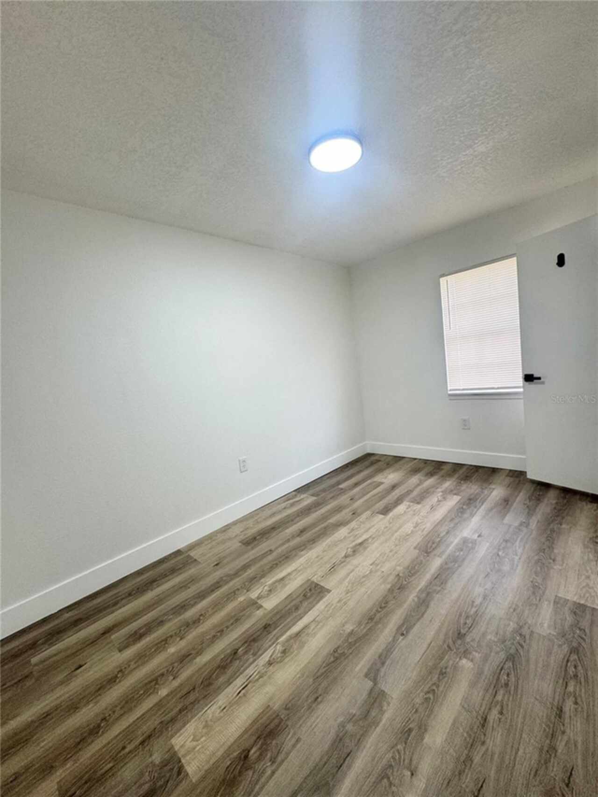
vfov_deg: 102.1
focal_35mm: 14
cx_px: 299
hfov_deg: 85.7
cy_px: 398
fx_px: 322
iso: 125
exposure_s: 1/120
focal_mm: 2.22
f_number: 2.2
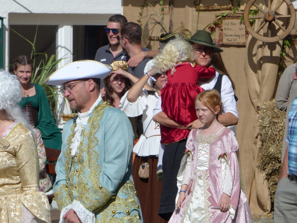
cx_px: 148
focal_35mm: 310
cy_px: 112
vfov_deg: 4.8
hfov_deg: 6.4
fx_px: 2660
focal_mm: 55.7
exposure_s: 1/1600
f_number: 4.5
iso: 100
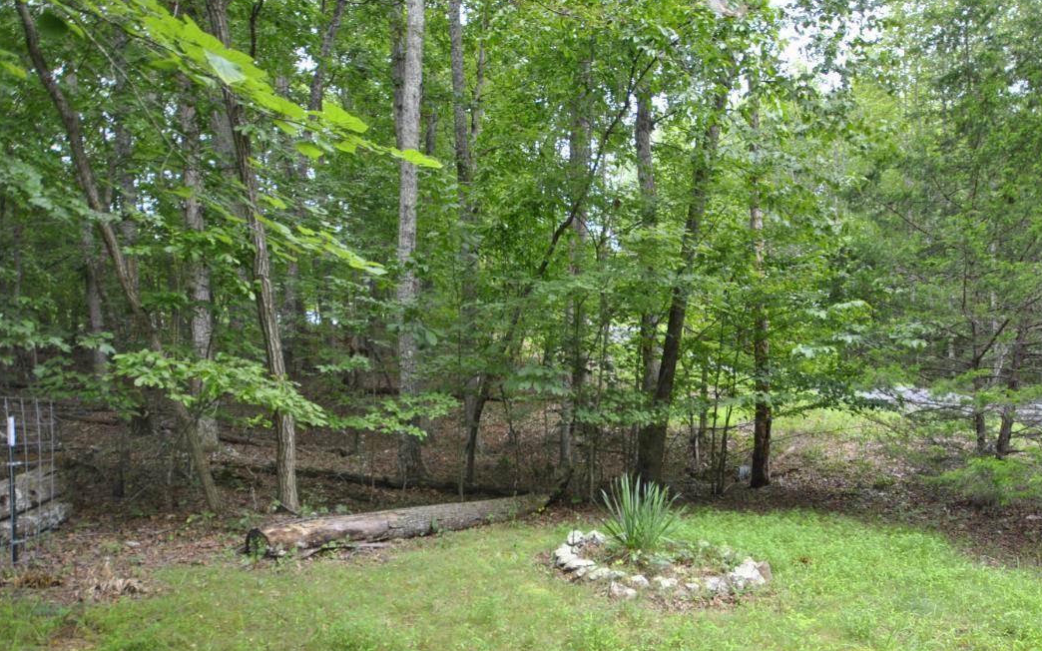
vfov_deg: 53.8
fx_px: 625
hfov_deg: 79.5
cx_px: 571
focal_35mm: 22
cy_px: 442
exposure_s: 1/80
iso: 200
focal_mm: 10
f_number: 4.5
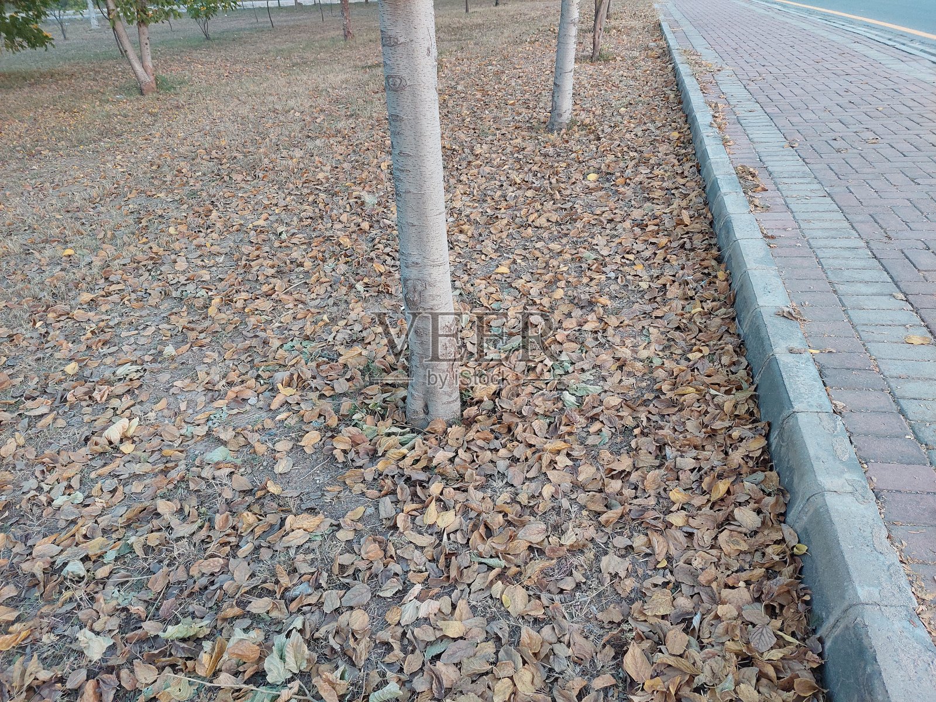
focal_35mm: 24
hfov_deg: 71.6
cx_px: 468
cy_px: 351
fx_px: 649
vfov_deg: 56.8
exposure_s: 1/100
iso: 200
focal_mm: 5.23
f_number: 1.8
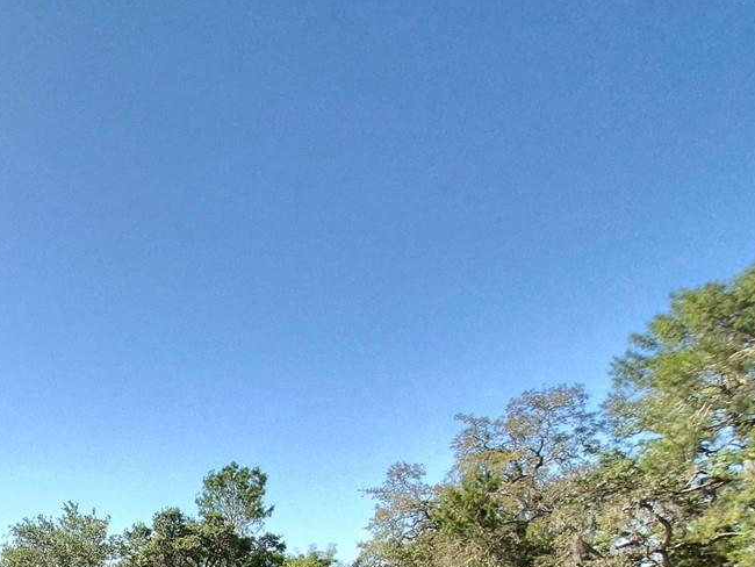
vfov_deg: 35.2
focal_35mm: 32
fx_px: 698
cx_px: -17
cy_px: 676
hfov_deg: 46.5
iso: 40
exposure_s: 1/1667
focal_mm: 1.74
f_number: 2.2
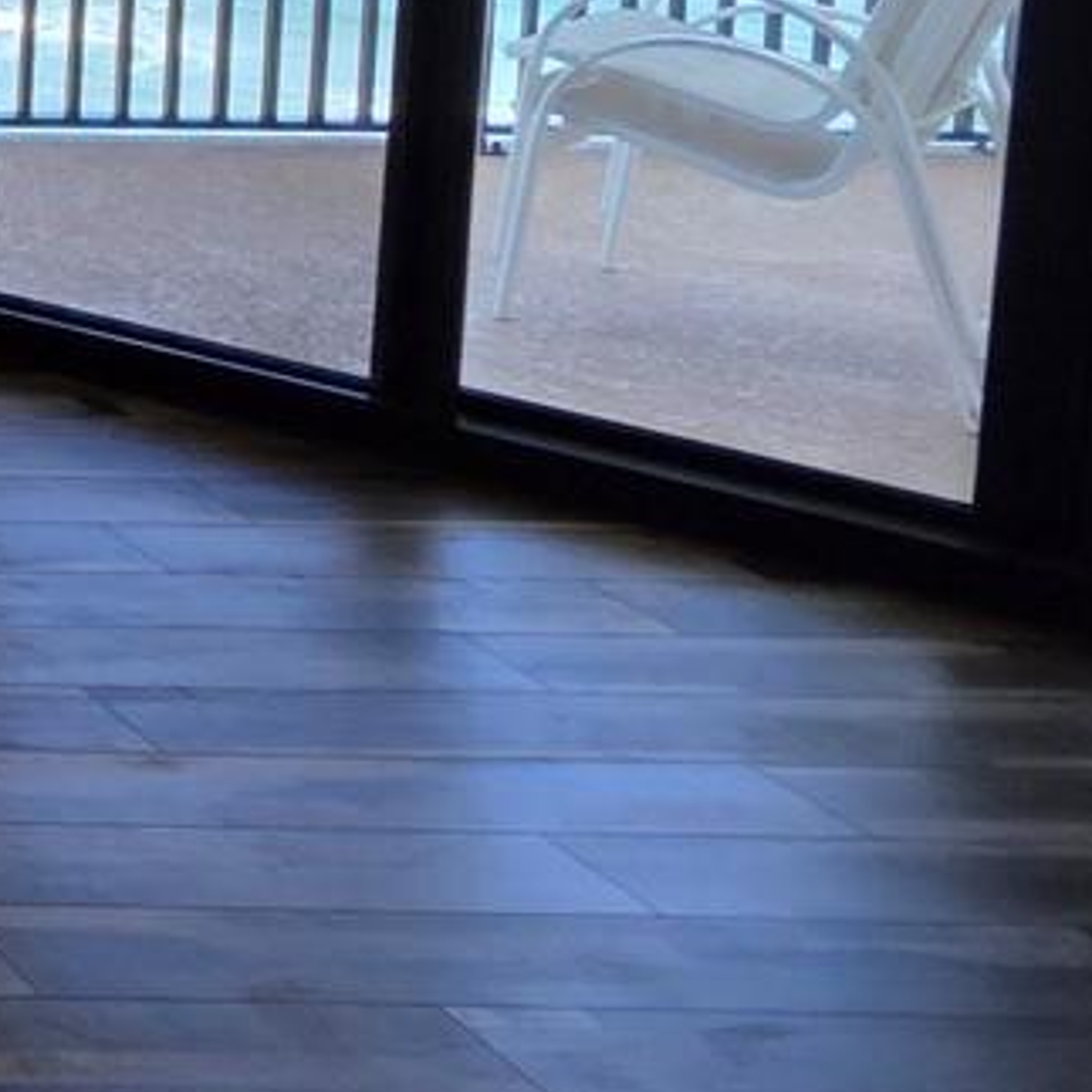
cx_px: -1481
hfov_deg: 15.6
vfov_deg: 25.8
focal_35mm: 57
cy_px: -318
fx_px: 2034
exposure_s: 1/120
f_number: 1.9
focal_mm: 2.2
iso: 40
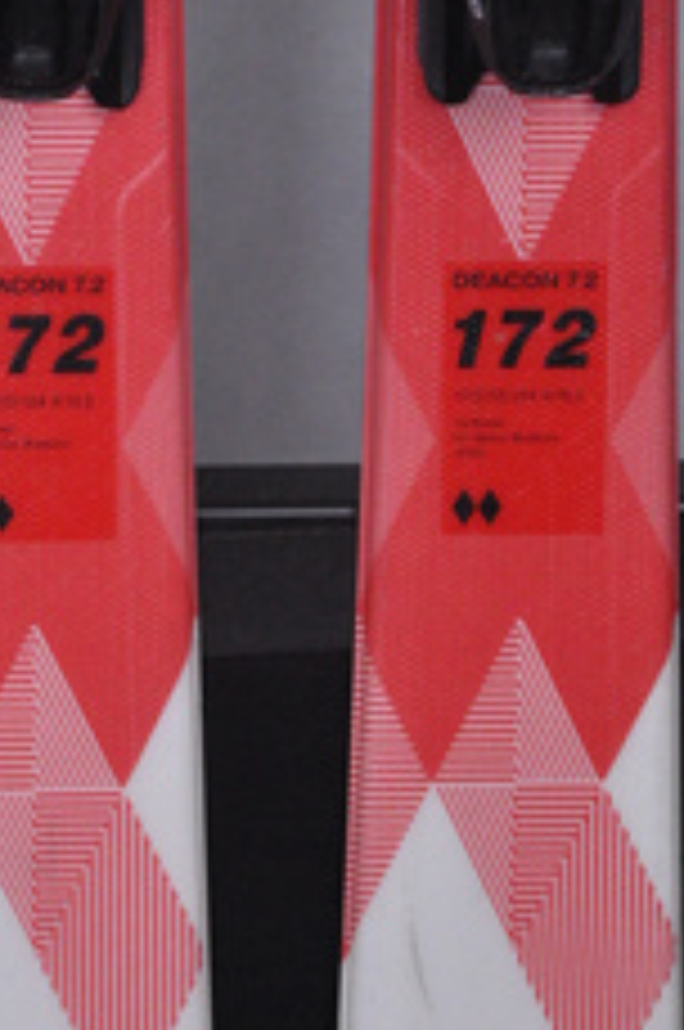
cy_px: 684
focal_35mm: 221
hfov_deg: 6.2
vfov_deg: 9.3
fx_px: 6317
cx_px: 272
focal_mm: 75
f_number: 9.5
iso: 3200
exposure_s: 1/125
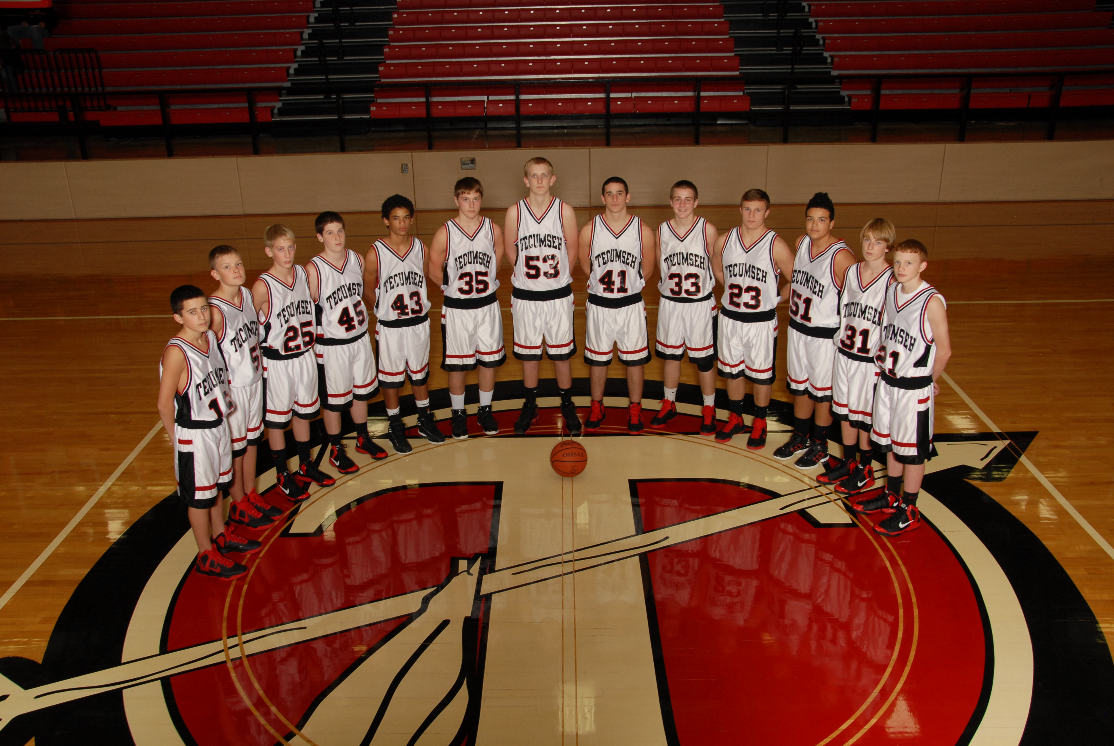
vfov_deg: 41.8
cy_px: 373
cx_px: 557
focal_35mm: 32
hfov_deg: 59.4
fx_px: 976
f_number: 9
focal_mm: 21
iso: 400
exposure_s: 1/125
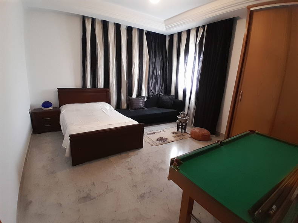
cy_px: 112
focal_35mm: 17
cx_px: 149
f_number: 2.2
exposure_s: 1/20
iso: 400
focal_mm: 1.46
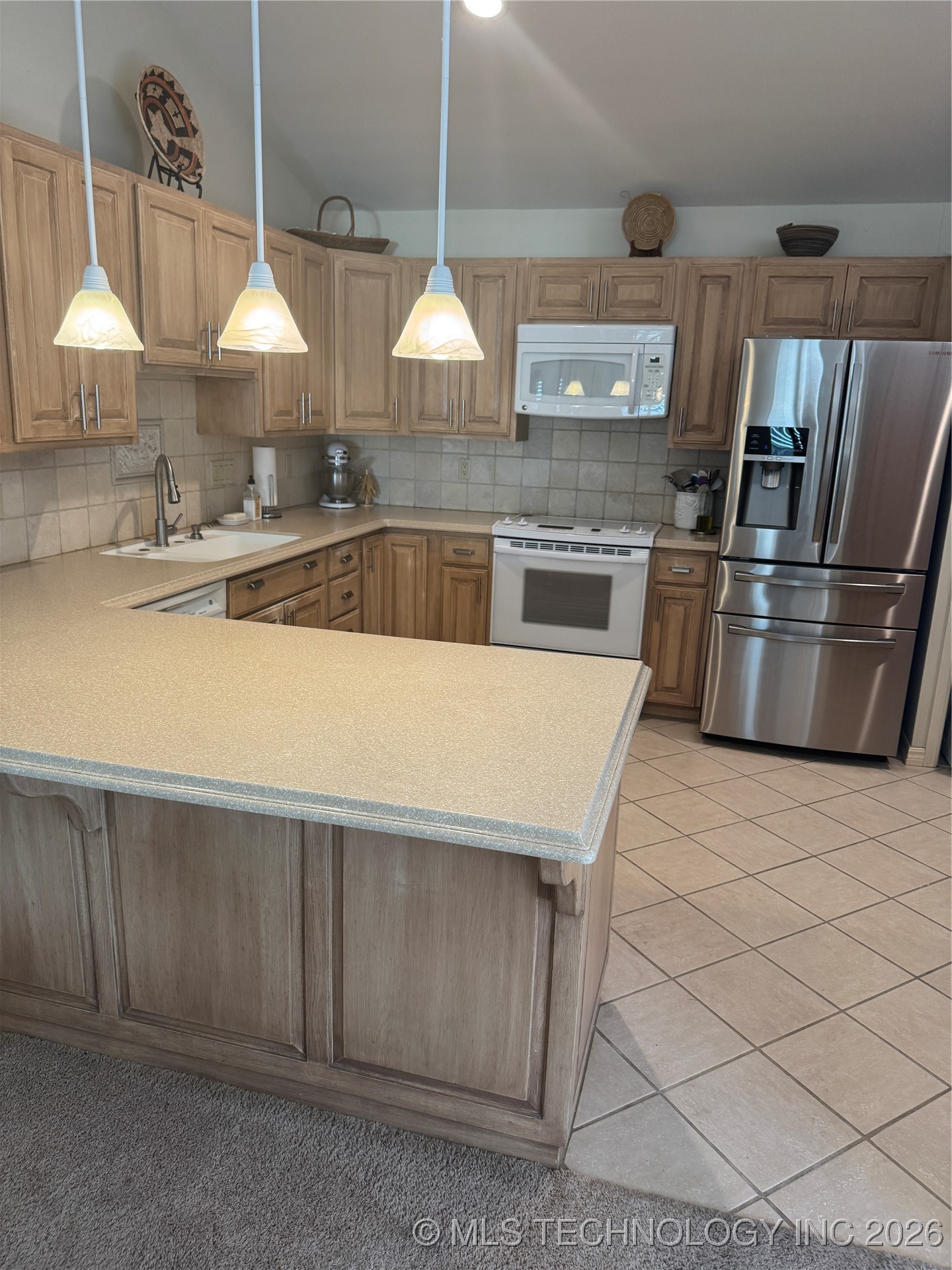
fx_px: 880
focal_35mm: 24
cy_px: 635
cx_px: 476
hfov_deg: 56.8
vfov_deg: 71.6
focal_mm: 6.76
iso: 160
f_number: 1.78
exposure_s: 1/120
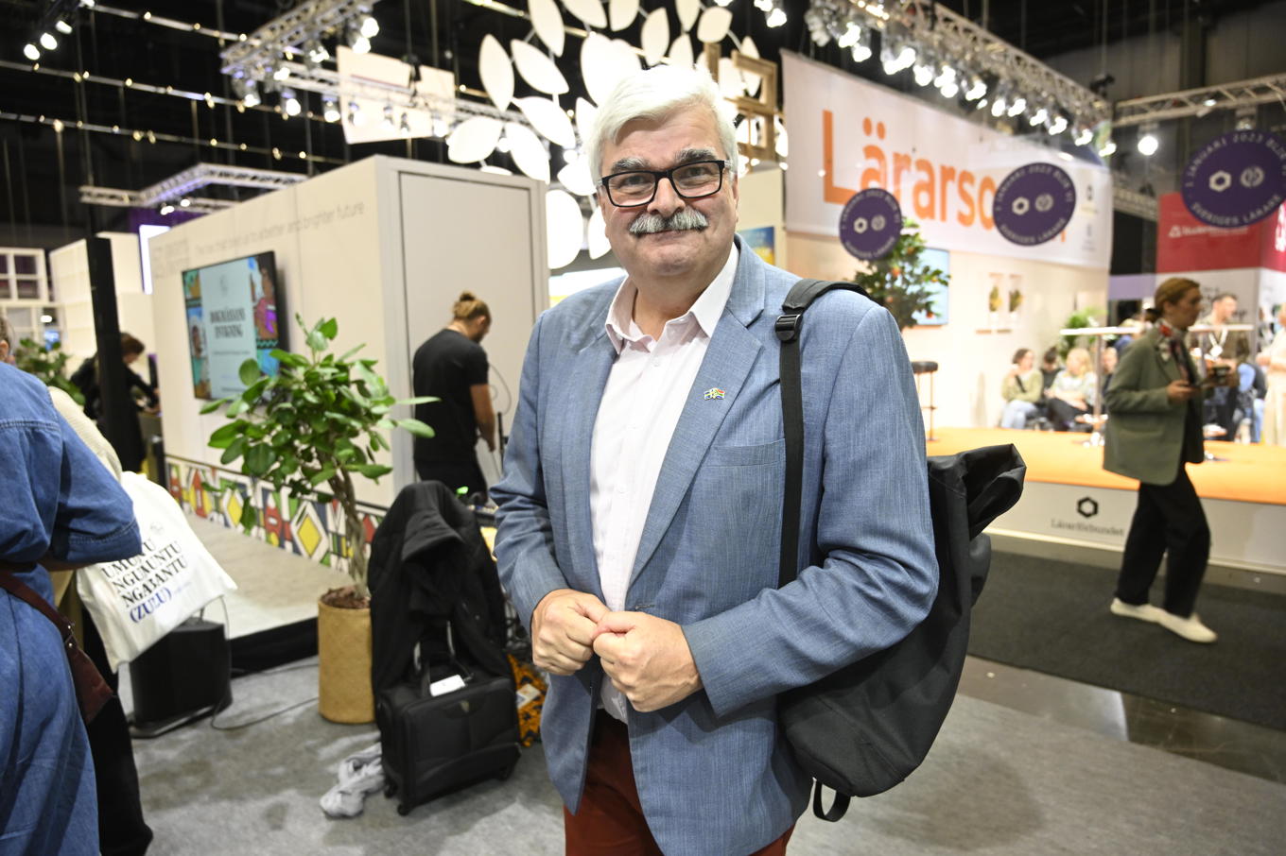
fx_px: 857
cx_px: 643
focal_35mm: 24
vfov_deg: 53.1
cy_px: 428
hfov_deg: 73.8
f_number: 4
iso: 2500
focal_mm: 24
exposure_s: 1/125
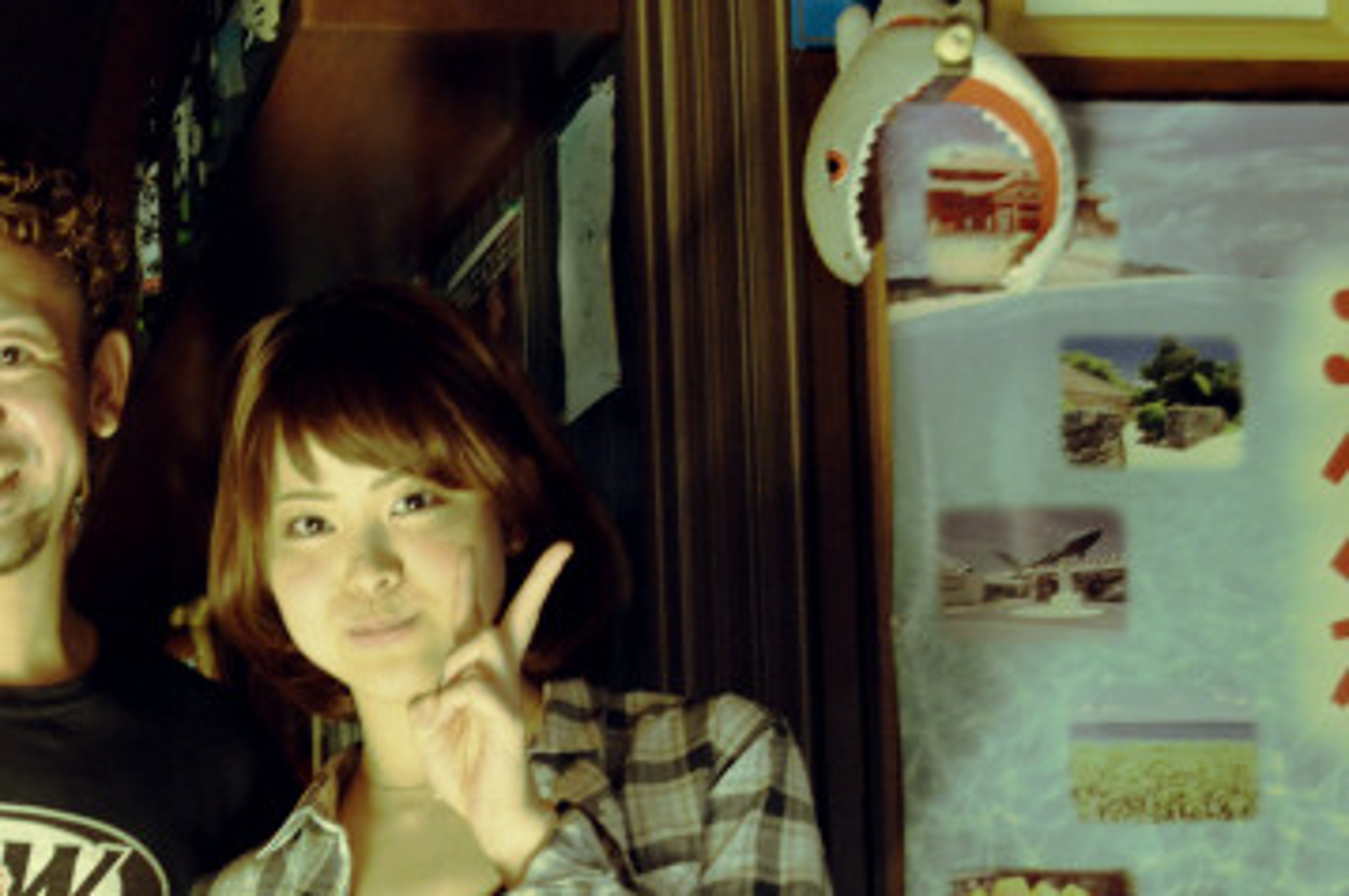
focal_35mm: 79
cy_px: 762
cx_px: 162
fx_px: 2954
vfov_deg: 17.1
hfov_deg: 25.0
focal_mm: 29
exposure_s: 1/8
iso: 3200
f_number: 4.5
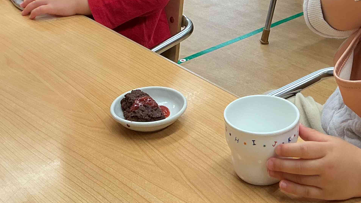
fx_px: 641
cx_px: 243
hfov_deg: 31.2
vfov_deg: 17.3
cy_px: -31
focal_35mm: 67
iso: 50
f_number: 1.8
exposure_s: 1/60
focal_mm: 3
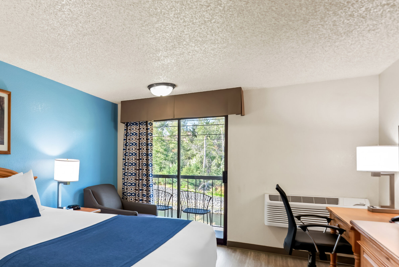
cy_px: 187
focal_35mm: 21
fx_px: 233
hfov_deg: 79.8
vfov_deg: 57.6
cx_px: 151
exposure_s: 1/3
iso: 200
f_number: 7.1
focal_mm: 14
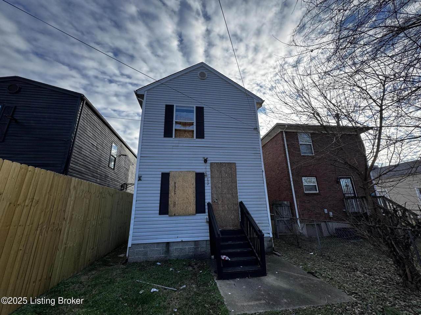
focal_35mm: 14
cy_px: 158
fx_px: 170
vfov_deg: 85.7
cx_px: 210
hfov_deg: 102.1
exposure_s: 1/470
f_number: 2.2
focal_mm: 2.22
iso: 40
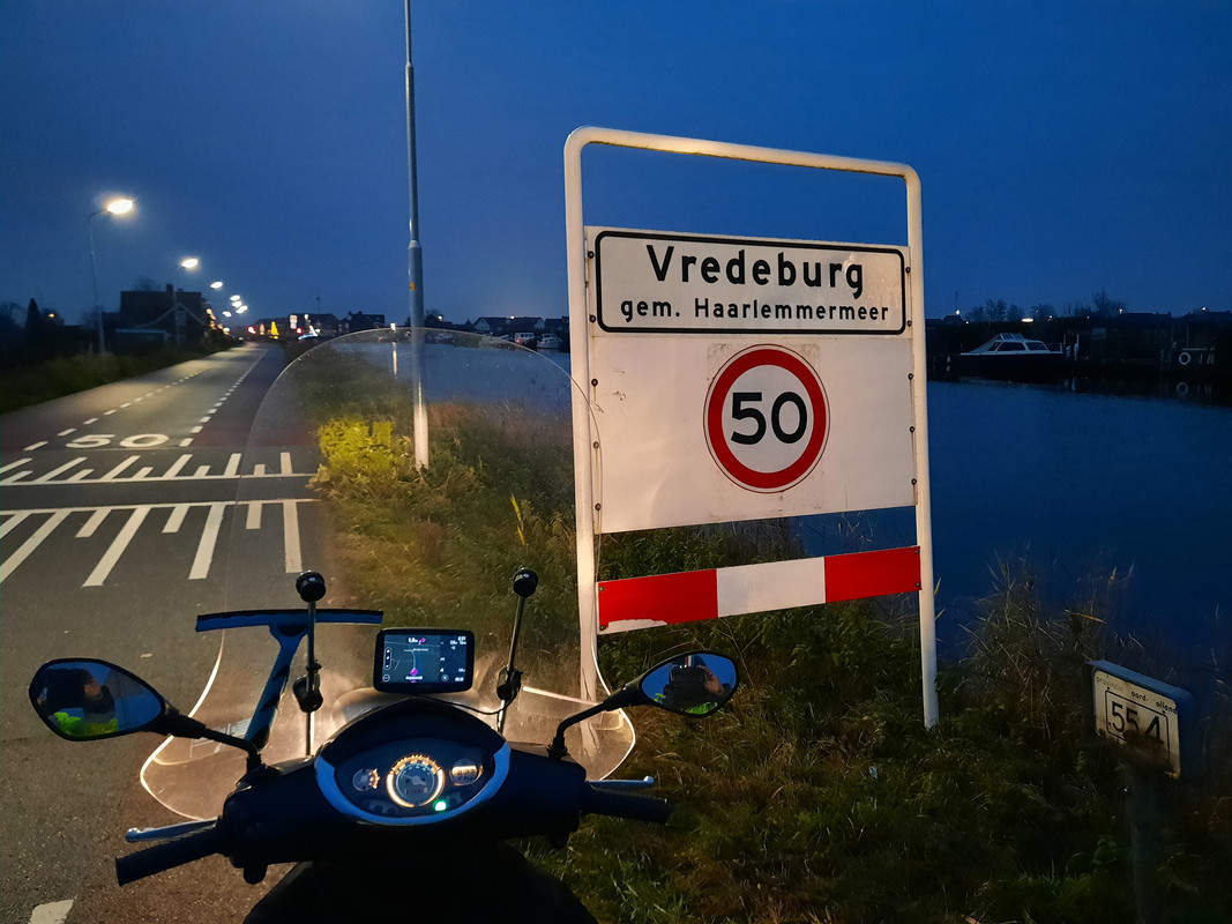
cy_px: 462
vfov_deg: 54.9
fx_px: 890
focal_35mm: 25
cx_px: 616
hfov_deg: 69.4
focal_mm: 4.6
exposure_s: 1/20
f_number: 2
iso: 1000
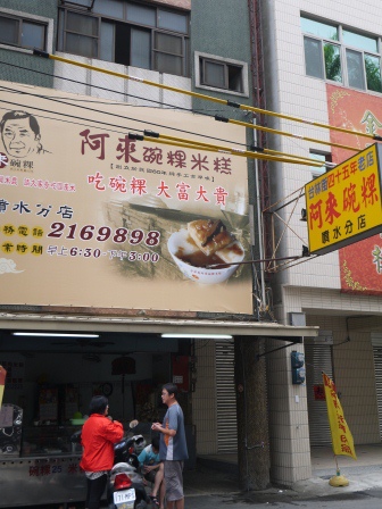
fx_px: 559
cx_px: 191
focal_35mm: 38
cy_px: 254
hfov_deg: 37.7
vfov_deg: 49.0
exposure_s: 1/160
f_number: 5.6
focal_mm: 19
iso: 160
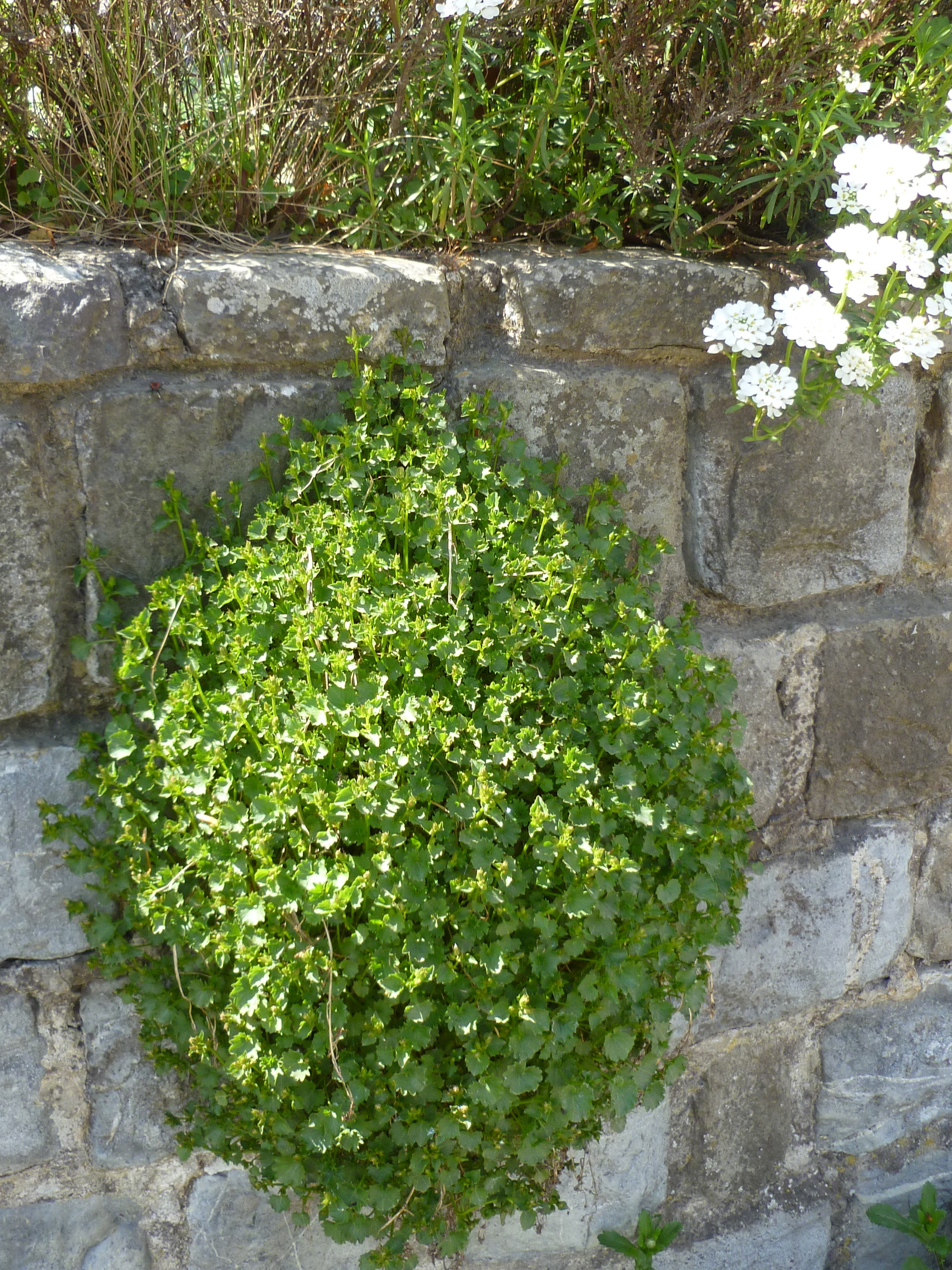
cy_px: 589
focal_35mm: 39
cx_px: 451
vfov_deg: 47.8
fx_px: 1430
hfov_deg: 36.8
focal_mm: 5
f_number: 3.3
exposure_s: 1/160
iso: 80
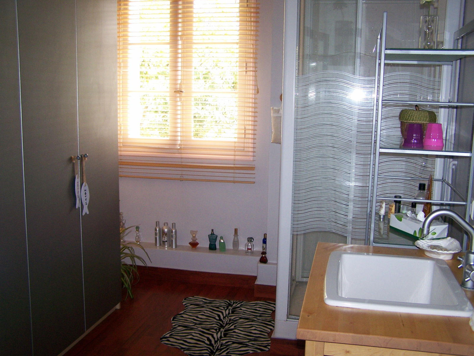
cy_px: 178
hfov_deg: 49.0
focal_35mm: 38
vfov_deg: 37.8
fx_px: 521
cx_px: 237
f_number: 2.8
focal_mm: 6.3
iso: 160
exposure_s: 1/60
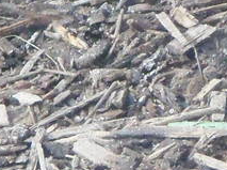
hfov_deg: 2.5
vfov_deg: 1.9
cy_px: -253
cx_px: 411
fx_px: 5172
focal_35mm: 790
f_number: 5.3
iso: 400
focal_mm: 17.7
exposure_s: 1/45
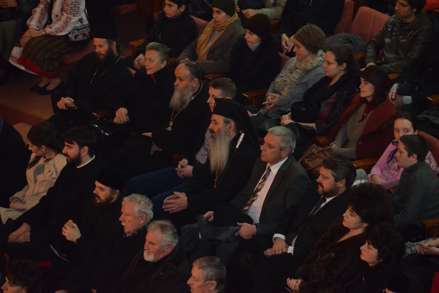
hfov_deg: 13.0
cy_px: 146
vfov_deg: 8.7
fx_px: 1920
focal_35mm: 158
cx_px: 220
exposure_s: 1/60
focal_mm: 105
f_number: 5.6
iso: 3200
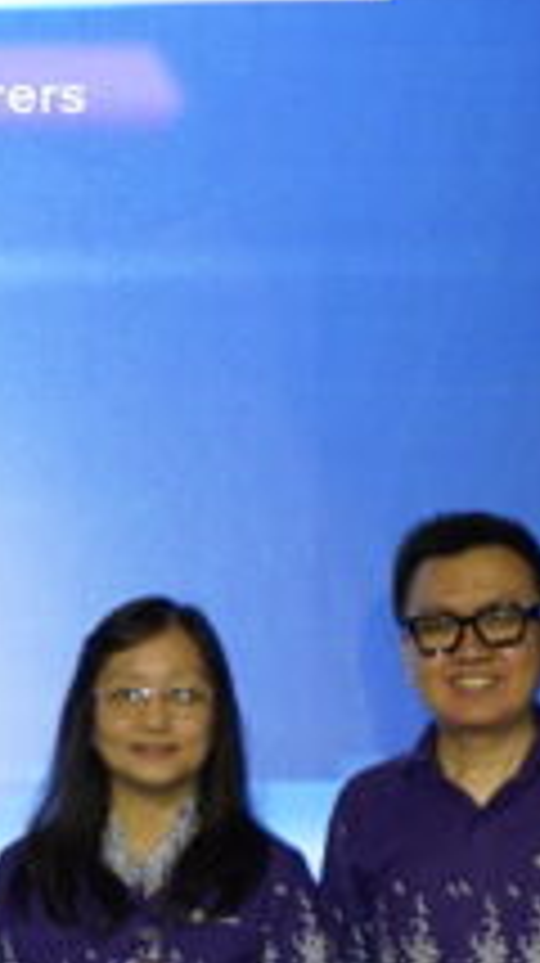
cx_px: -608
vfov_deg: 5.1
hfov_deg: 2.9
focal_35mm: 421
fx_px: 10742
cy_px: 868
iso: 400
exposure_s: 1/100
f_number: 2.8
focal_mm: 75
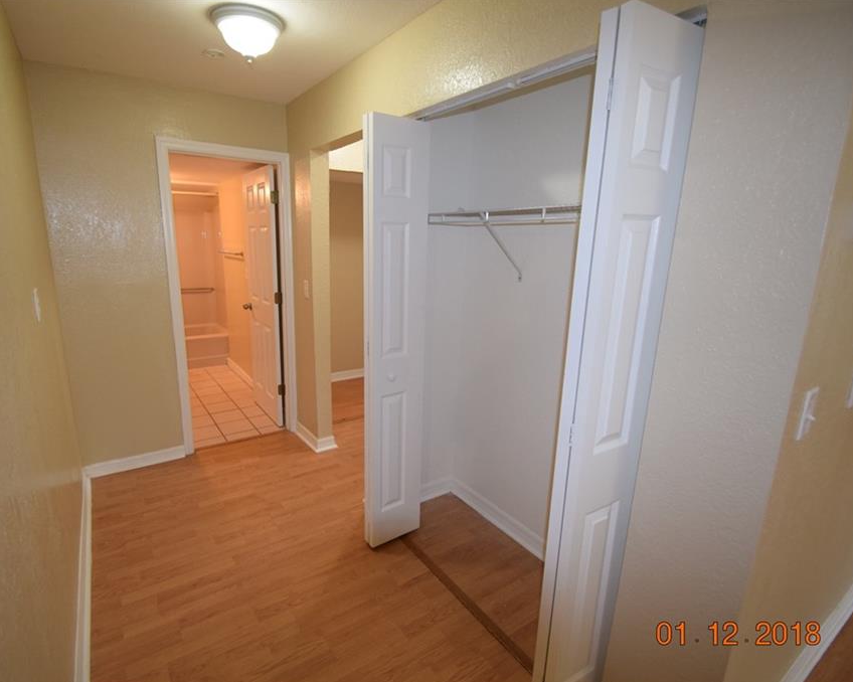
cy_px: 340
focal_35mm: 17
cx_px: 401
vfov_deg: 77.0
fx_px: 429
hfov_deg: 89.6
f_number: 3.5
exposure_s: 1/60
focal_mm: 10
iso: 800
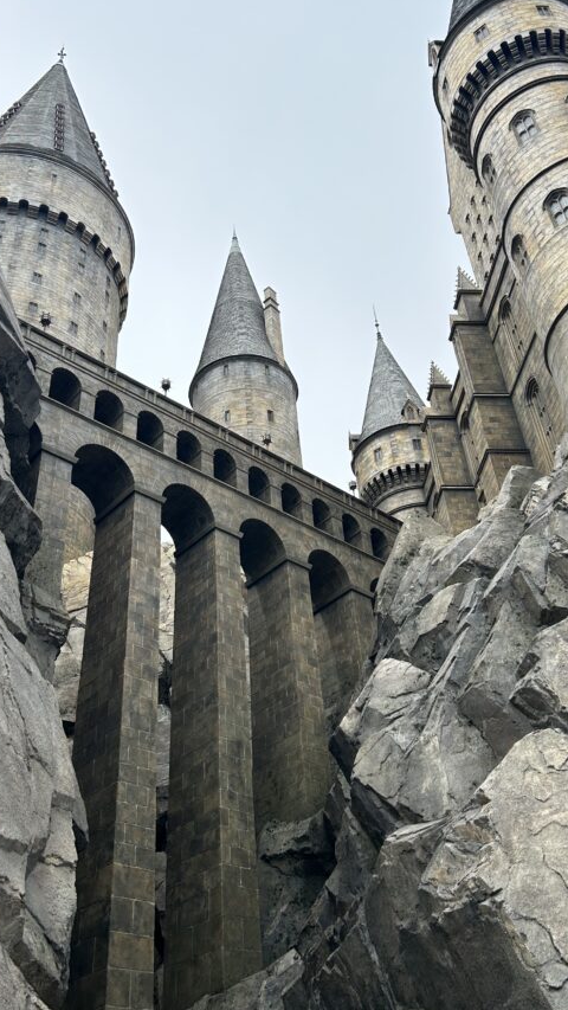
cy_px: 470
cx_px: 285
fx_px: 910
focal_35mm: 34
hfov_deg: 34.7
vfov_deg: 58.0
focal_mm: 5.7
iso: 50
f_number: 1.5
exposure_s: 1/4630
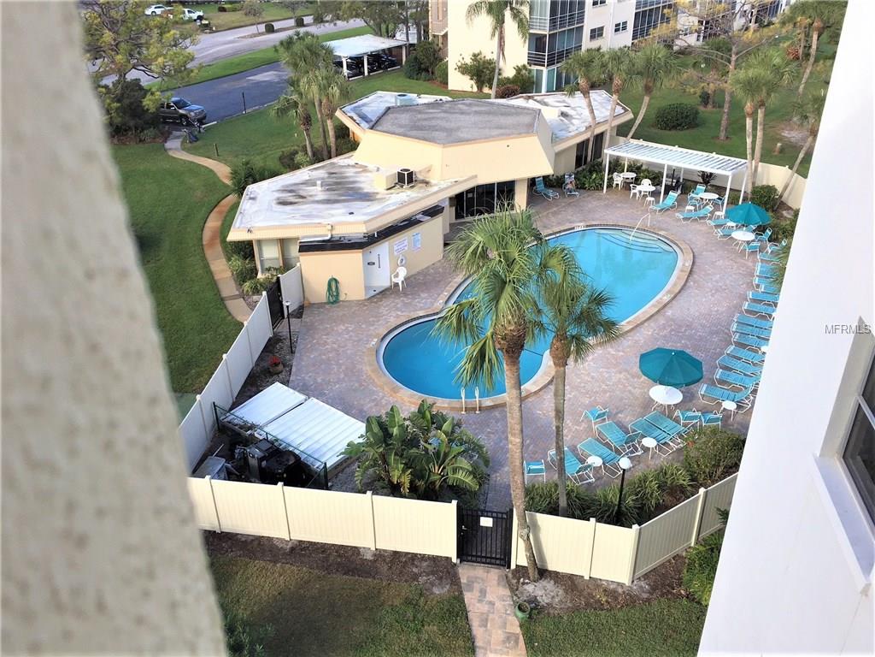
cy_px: 328
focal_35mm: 29
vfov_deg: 48.2
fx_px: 733
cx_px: 438
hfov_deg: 61.7
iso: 25
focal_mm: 4.15
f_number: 2.2
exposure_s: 1/712
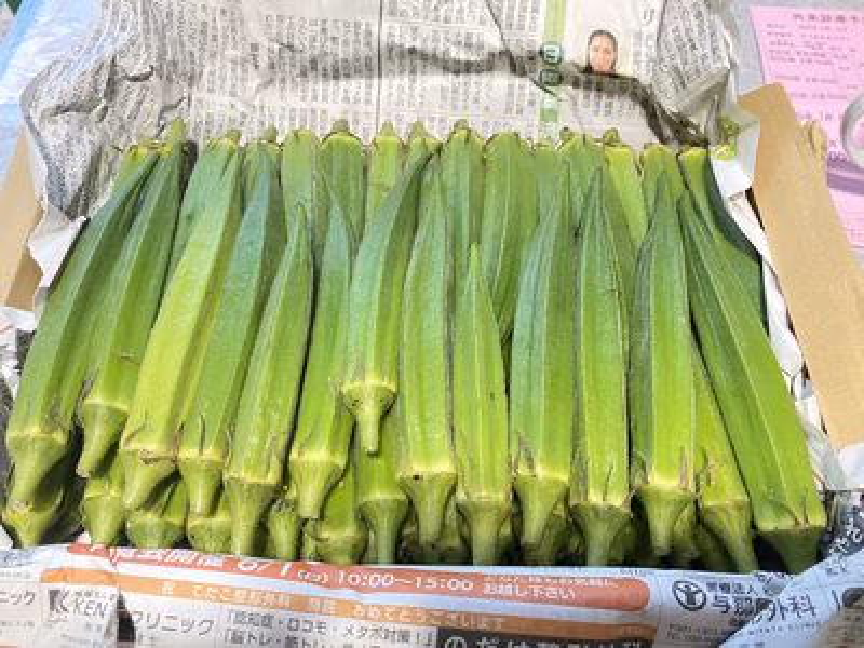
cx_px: 432
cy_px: 324
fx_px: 649
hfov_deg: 67.3
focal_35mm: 26
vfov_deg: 53.1
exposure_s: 1/25
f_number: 1.8
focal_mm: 4.25
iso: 500
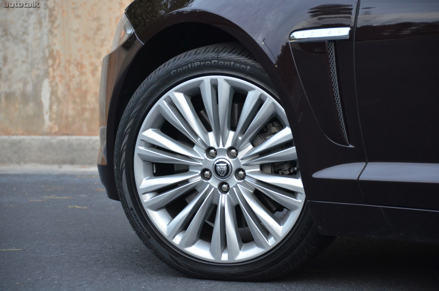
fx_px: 1917
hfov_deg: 13.1
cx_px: 220
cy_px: 146
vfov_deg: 8.7
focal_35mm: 158
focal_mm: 105
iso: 1600
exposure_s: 1/60
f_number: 5.3
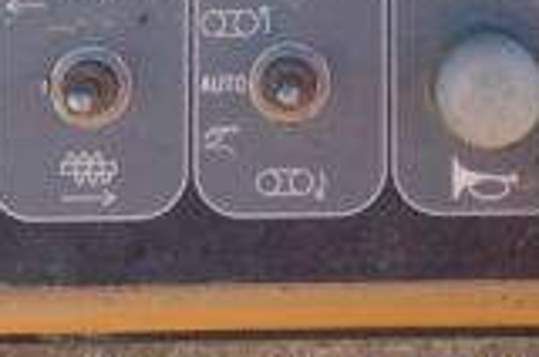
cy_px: -239
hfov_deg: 16.9
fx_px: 1808
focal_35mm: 121
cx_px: 367
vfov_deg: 10.7
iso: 16
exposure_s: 1/700
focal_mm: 3
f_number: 1.8
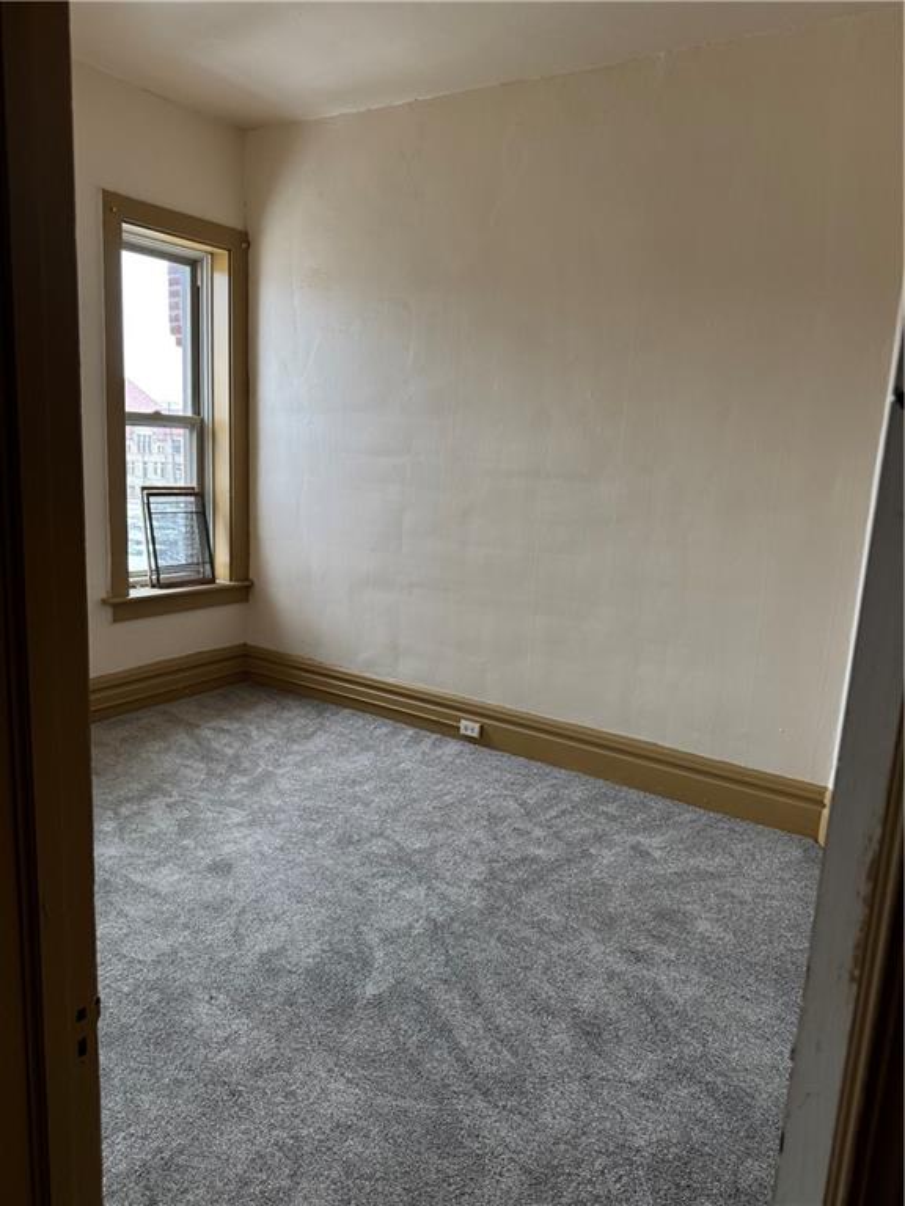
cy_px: 603
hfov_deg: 56.8
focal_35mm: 24
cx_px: 452
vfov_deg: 71.6
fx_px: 837
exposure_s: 1/78
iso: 200
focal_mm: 6.76
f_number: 1.78
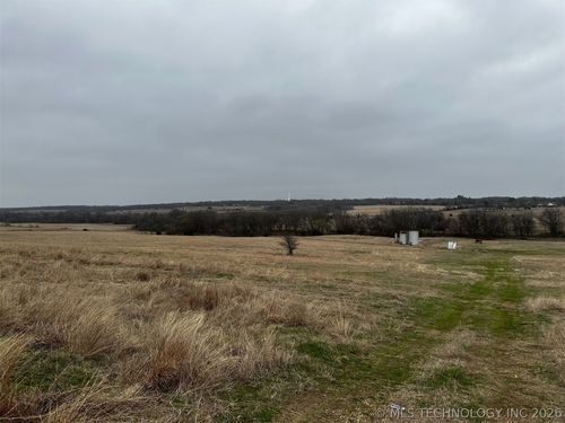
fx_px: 392
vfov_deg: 56.8
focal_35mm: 24
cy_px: 212
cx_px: 282
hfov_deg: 71.6
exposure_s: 1/4348
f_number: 1.78
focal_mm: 6.86
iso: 80
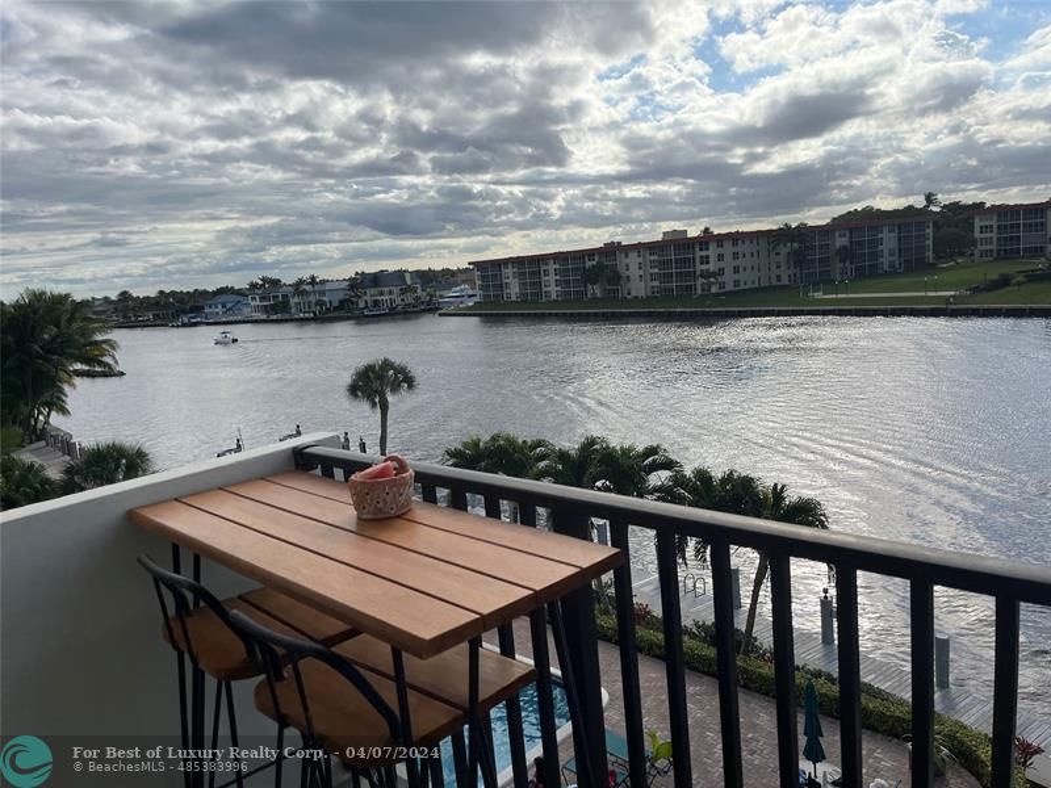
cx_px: 526
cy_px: 394
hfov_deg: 67.3
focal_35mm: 26
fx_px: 789
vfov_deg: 53.1
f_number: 1.6
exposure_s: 1/6897
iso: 50
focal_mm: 5.1
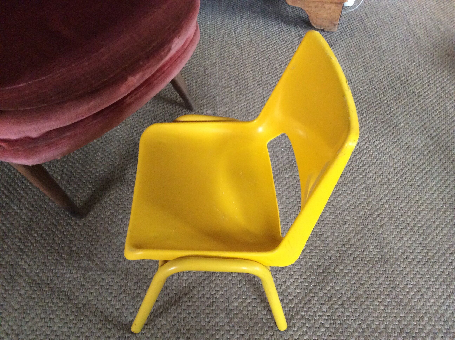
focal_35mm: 32
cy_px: 170
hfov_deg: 56.9
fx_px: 420
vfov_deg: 44.1
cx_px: 228
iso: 250
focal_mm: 3.3
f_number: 2.4
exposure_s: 1/20
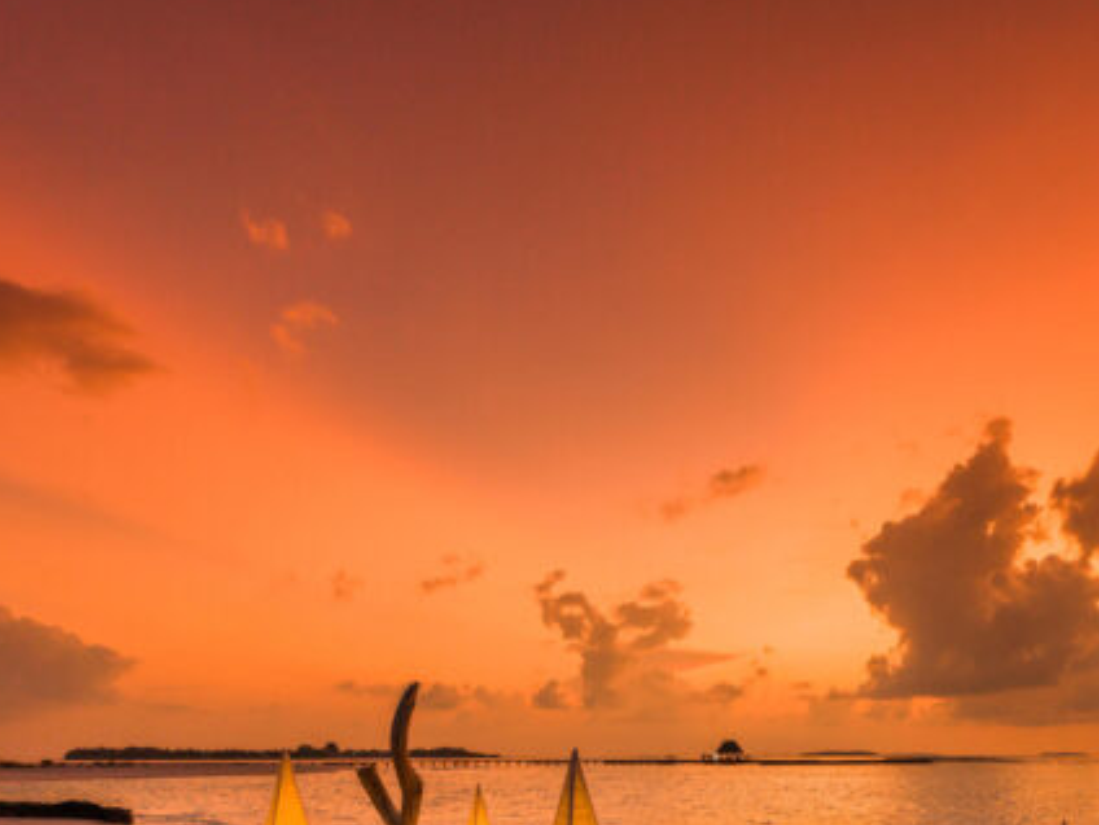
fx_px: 921
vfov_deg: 44.4
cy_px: 726
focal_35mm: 29
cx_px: 871
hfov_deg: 57.3
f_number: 8
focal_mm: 21
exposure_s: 1/20
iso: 100
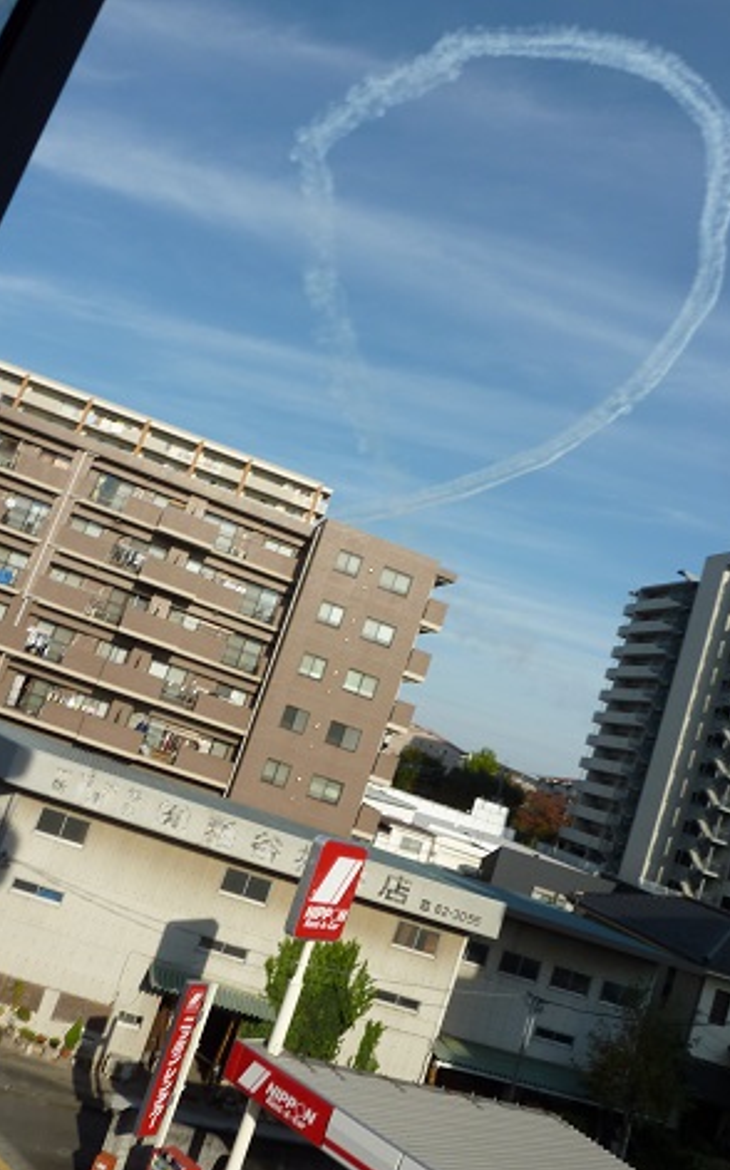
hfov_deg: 40.5
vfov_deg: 61.3
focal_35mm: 31
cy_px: 587
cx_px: 315
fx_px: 988
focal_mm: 4.7
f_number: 5
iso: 80
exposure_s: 1/640
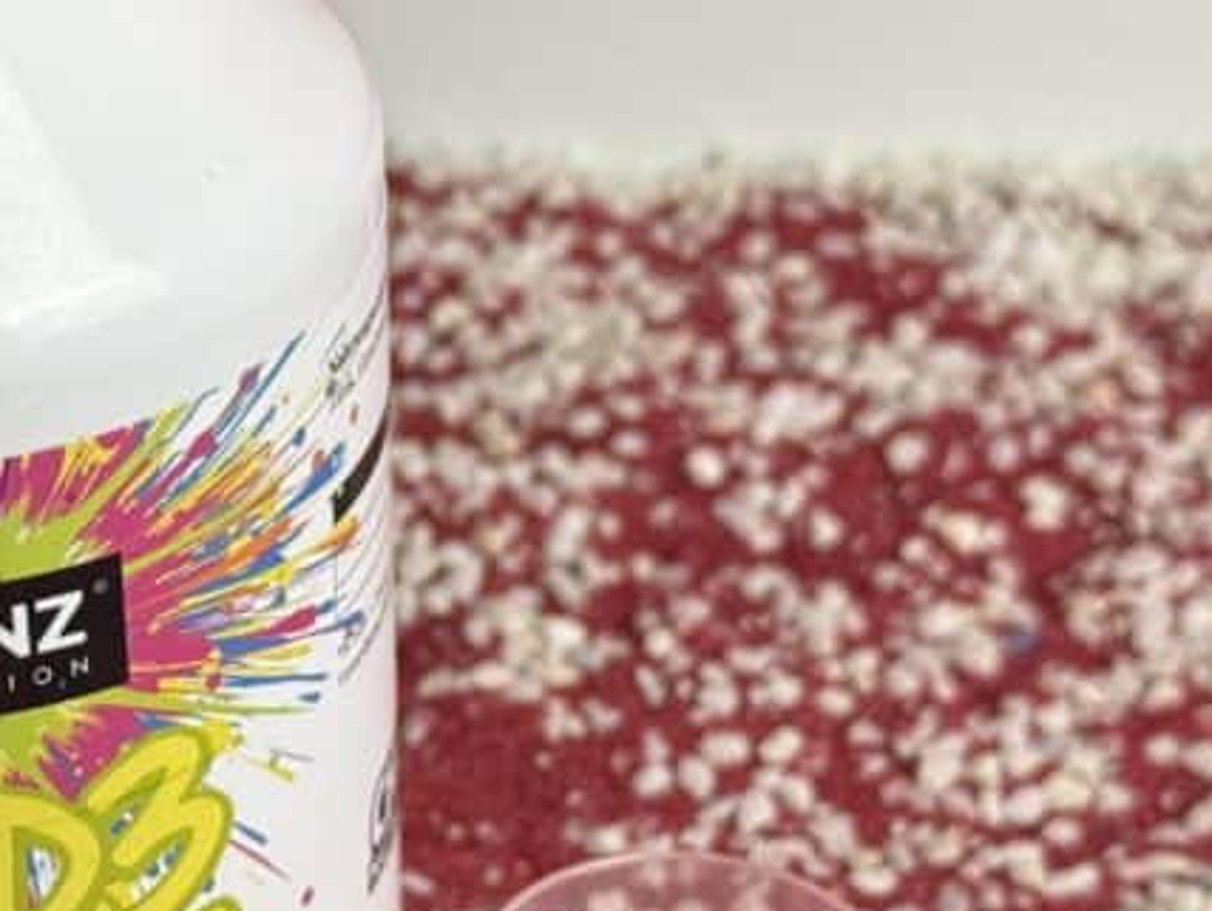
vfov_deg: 12.9
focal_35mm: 115
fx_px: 4030
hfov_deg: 16.9
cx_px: 202
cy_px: 499
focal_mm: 6.76
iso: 64
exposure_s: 1/100
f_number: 1.78
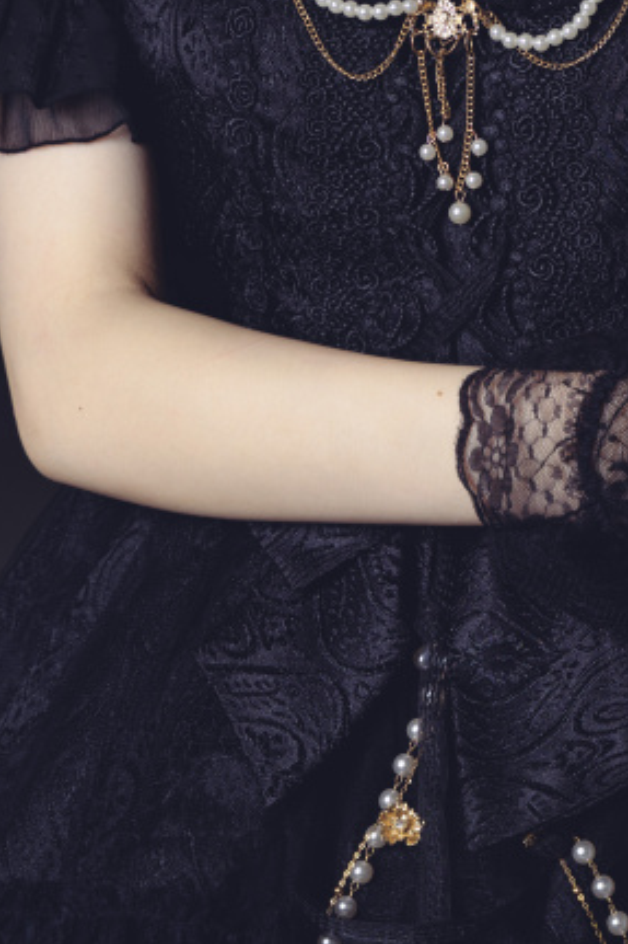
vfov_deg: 11.3
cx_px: 772
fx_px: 4740
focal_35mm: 181
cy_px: 0
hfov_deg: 7.5
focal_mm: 65
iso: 160
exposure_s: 1/160
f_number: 4
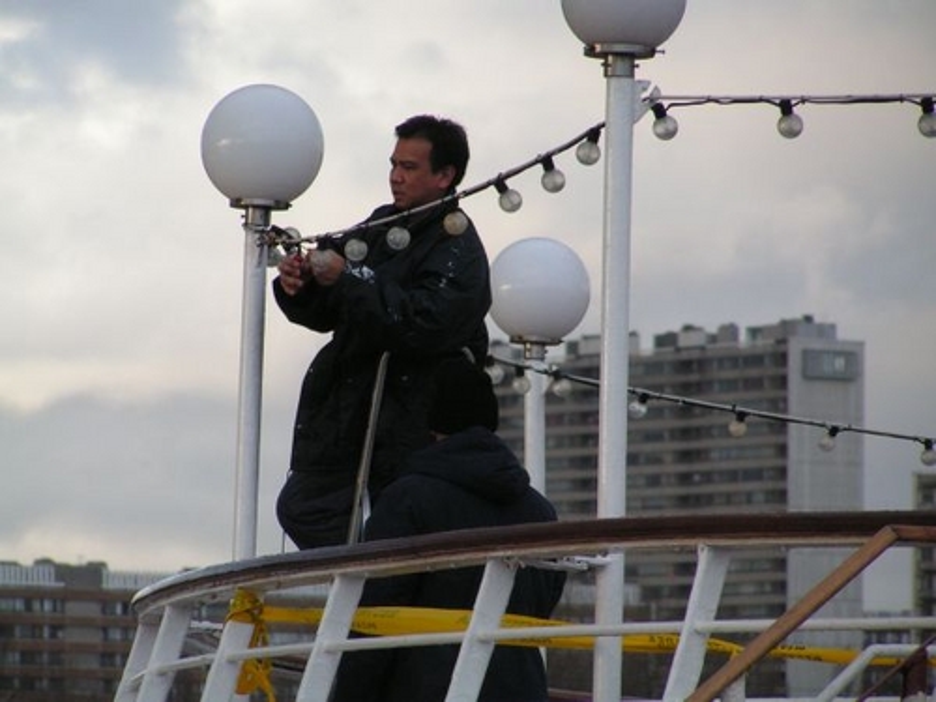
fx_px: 9572
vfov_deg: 4.2
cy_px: 351
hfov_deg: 5.6
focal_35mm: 354
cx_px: 468
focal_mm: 58.7
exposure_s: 1/500
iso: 100
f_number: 3.5
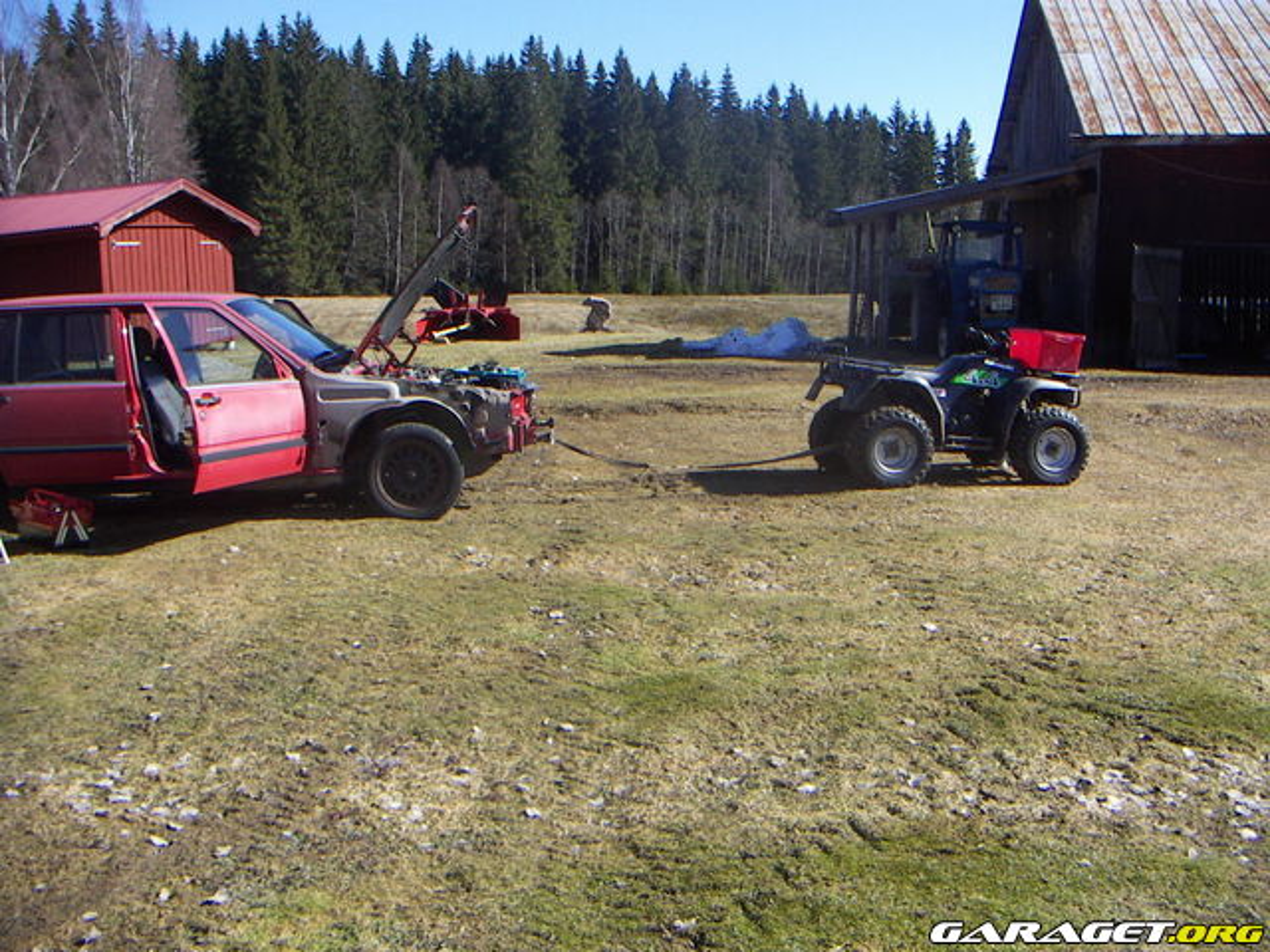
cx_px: 635
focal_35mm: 36
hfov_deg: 51.4
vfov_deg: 39.7
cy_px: 476
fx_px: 1321
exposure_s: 1/160
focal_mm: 4.7
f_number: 6.7
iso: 50
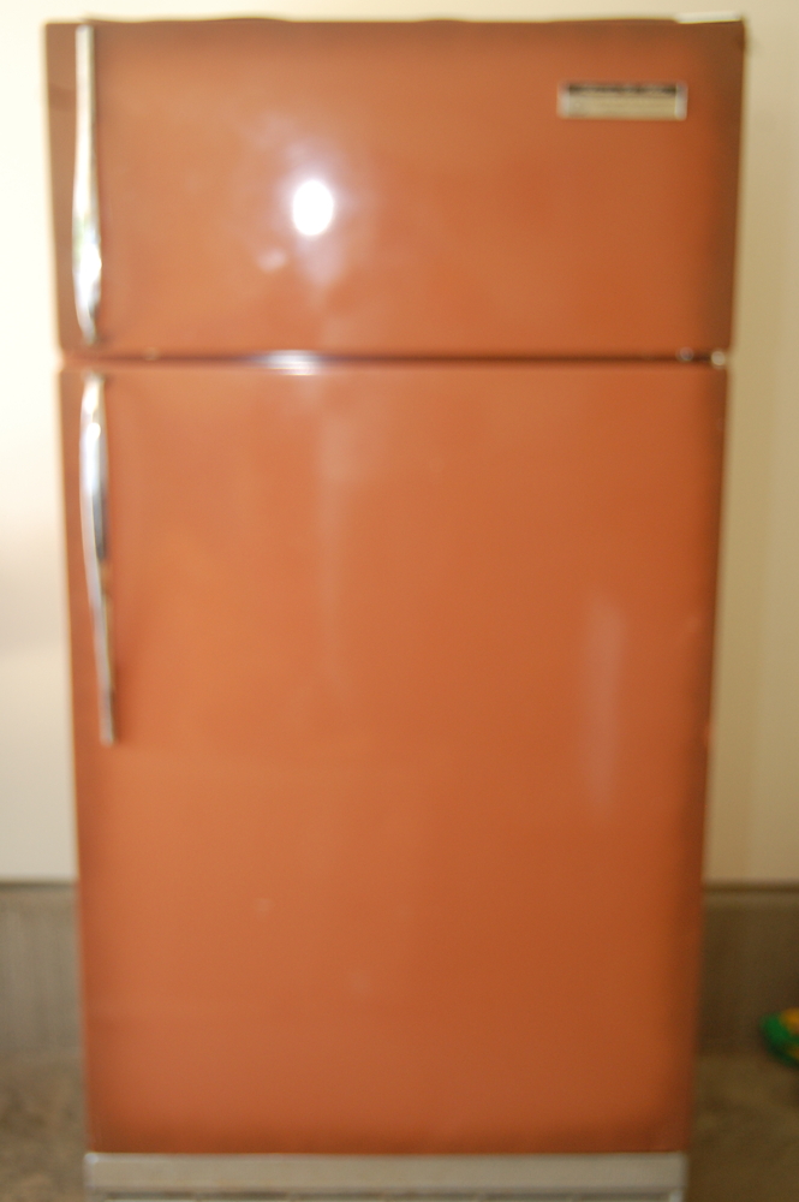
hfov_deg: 28.0
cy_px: 601
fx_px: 1601
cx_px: 400
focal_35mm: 48
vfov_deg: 41.1
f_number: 4.5
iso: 500
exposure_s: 1/60
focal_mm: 32
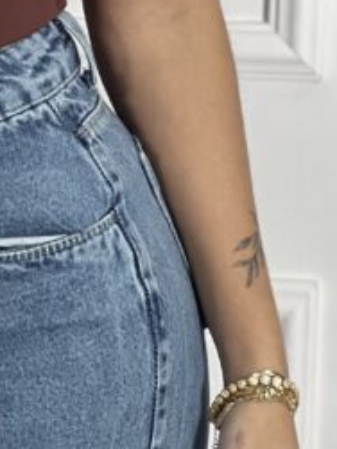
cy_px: -248
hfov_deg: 5.2
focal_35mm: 286
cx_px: -138
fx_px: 3716
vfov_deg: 6.8
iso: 125
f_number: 2.8
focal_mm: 9
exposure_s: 1/120
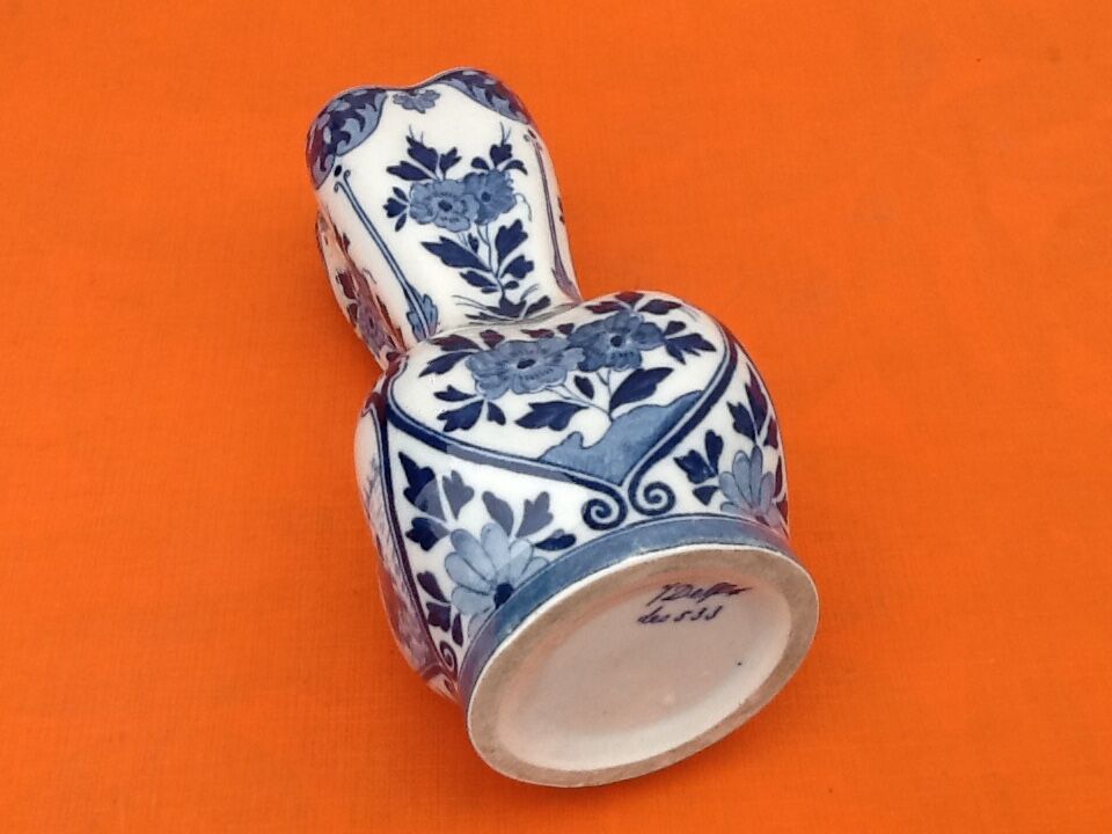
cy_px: 417
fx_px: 1413
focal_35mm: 44
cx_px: 556
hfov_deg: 42.9
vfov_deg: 32.9
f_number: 2.4
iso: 40
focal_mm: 2.03
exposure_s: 1/201
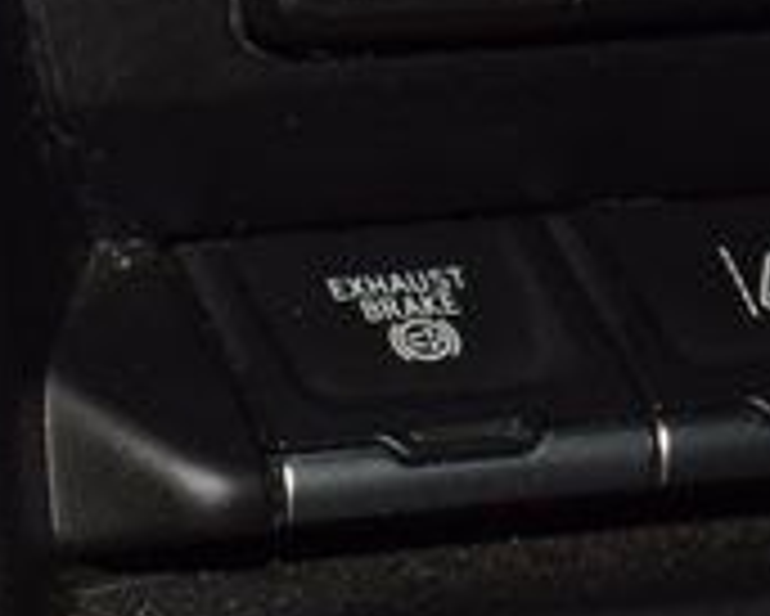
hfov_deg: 5.2
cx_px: -167
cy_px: 928
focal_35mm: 369
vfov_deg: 4.2
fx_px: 8414
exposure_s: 1/125
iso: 100
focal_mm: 70
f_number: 8
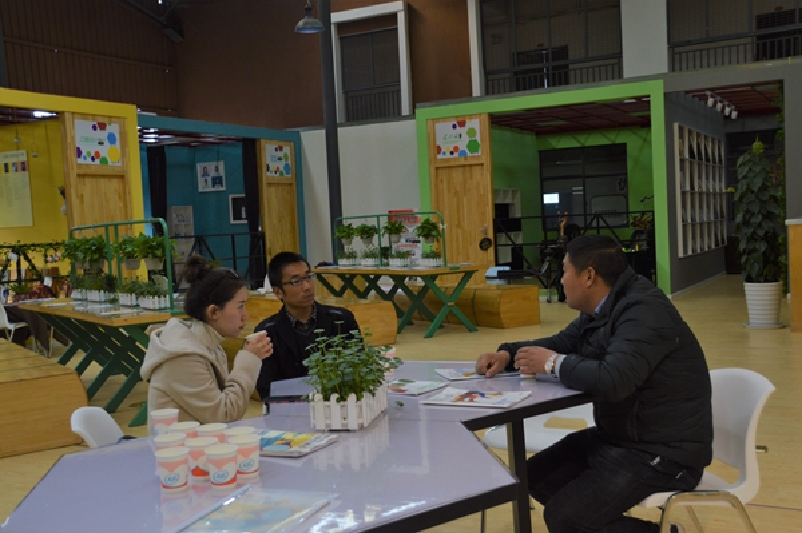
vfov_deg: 35.4
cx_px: 401
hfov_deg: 51.3
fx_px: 835
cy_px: 266
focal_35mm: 38
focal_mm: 25
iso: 400
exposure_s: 1/80
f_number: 6.3
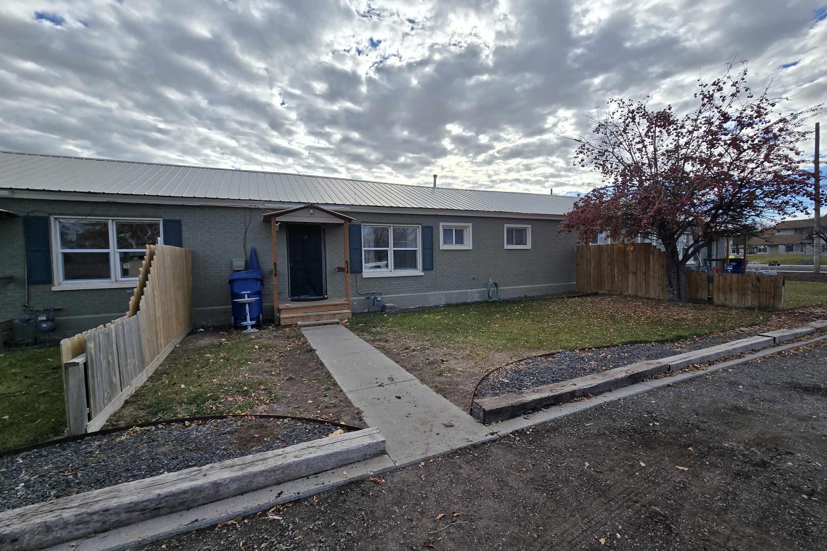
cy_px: 281
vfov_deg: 81.2
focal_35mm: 14
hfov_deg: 104.2
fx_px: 322
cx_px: 426
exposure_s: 1/2289
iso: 50
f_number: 2.2
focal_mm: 2.2
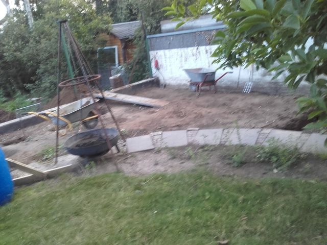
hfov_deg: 58.4
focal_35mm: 31
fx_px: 293
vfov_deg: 45.4
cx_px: 164
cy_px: 122
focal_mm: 3.31
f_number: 2.2
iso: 170
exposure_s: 1/11
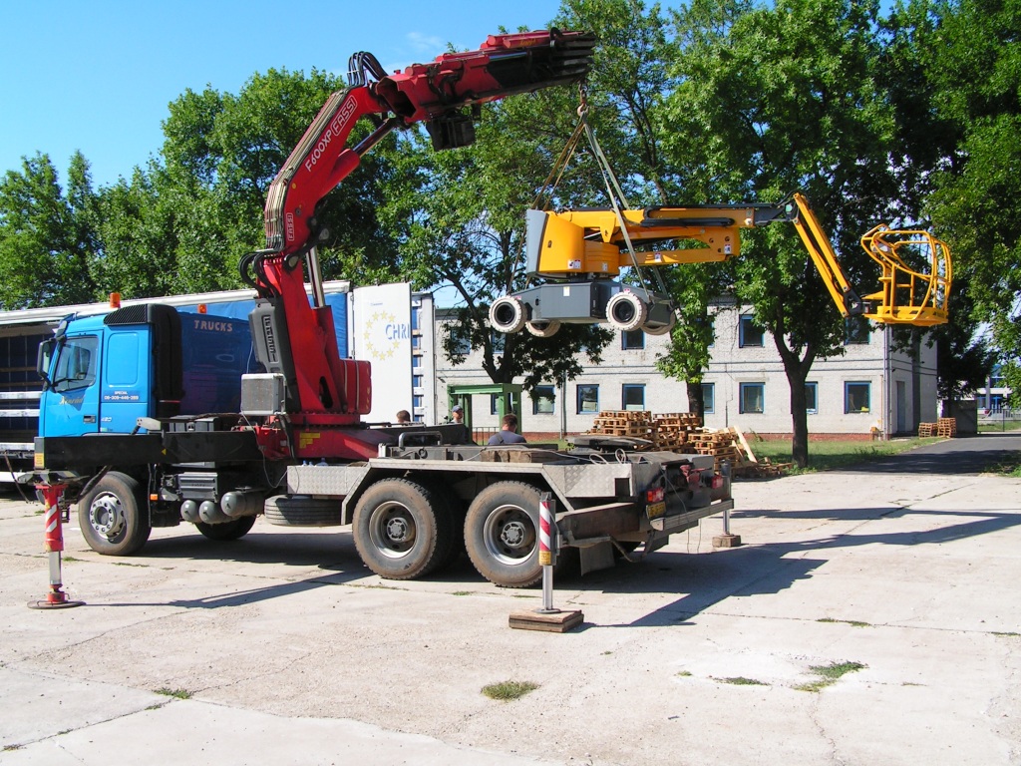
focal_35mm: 38
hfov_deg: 49.0
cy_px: 383
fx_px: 1121
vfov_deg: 37.7
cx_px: 510
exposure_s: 1/250
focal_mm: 6.3
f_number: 5.6
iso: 50
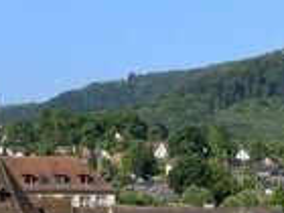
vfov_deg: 8.3
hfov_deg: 10.9
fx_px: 1469
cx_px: -55
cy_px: 215
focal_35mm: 179
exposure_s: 1/160
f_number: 18
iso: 200
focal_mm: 62
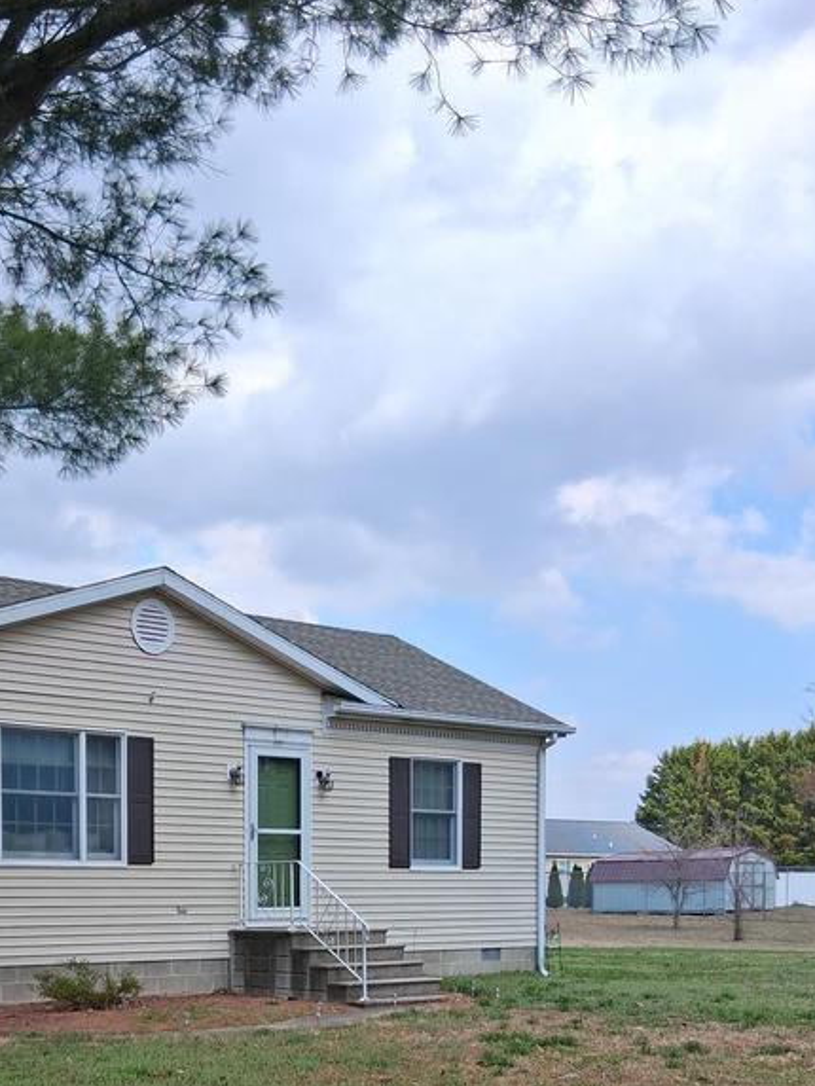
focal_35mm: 49
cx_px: 207
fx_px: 1538
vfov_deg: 36.9
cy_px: 932
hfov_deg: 29.2
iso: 25
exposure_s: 1/605
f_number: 1.8
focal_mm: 3.98
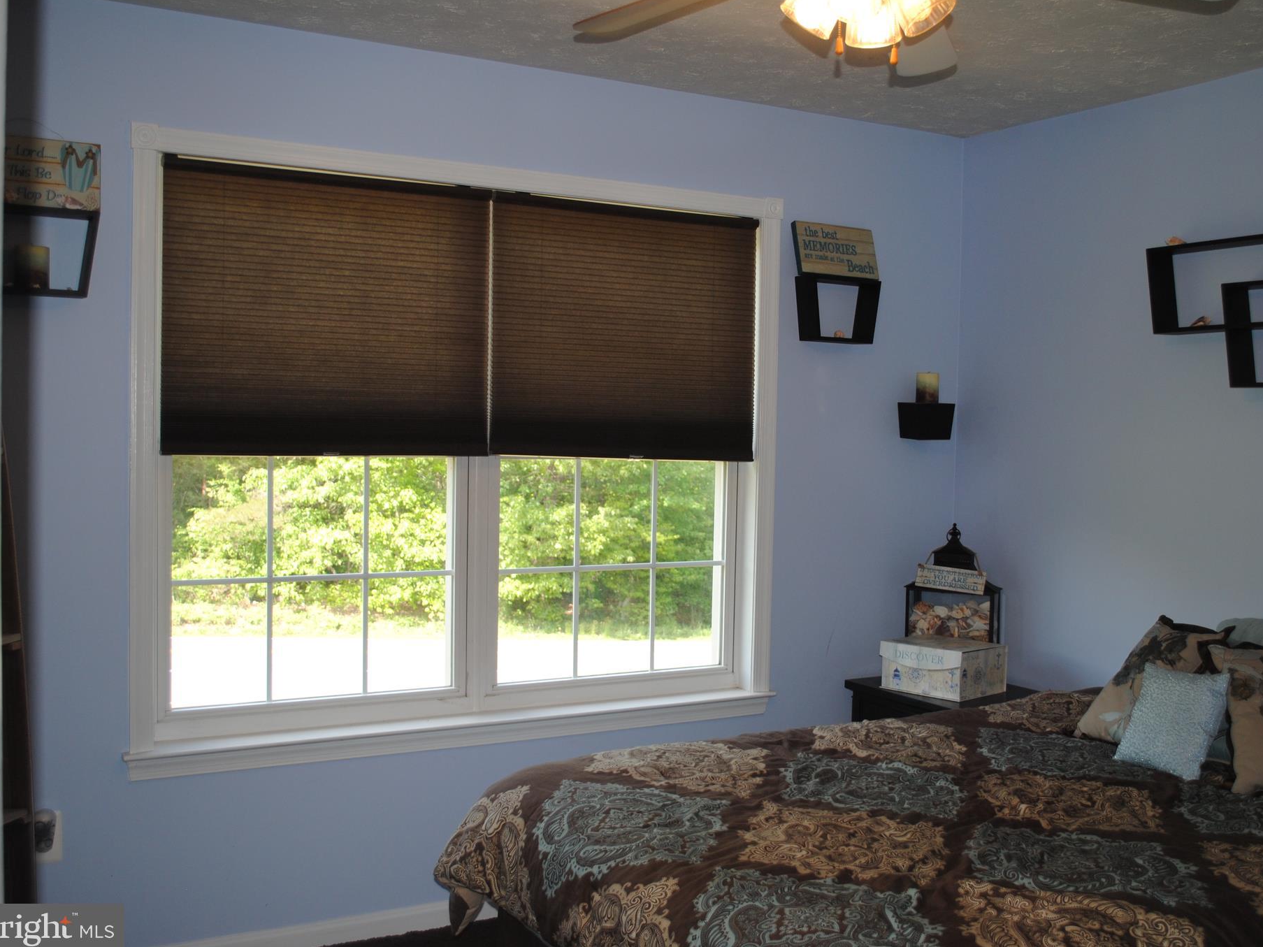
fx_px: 1313
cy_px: 476
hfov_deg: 51.3
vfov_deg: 39.7
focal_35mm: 36
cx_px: 685
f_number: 4
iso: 180
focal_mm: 22
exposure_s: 1/125
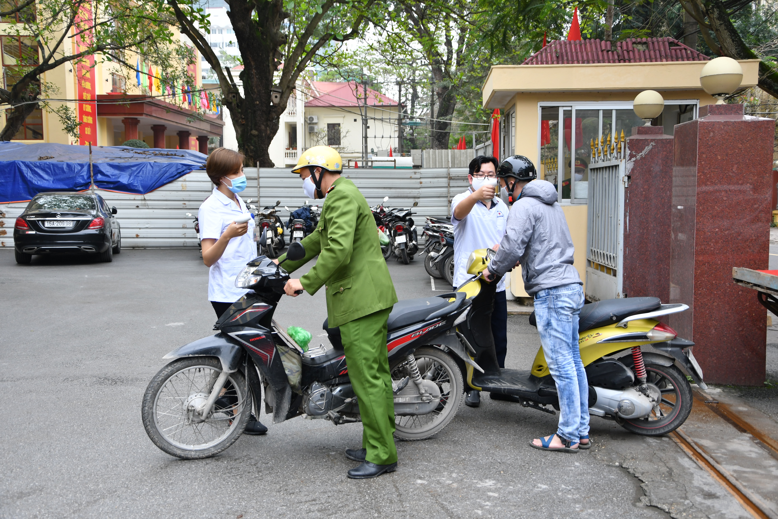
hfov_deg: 49.6
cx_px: 389
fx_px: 843
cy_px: 260
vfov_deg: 34.2
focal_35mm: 39
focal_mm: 26
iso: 200
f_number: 4.5
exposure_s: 1/200
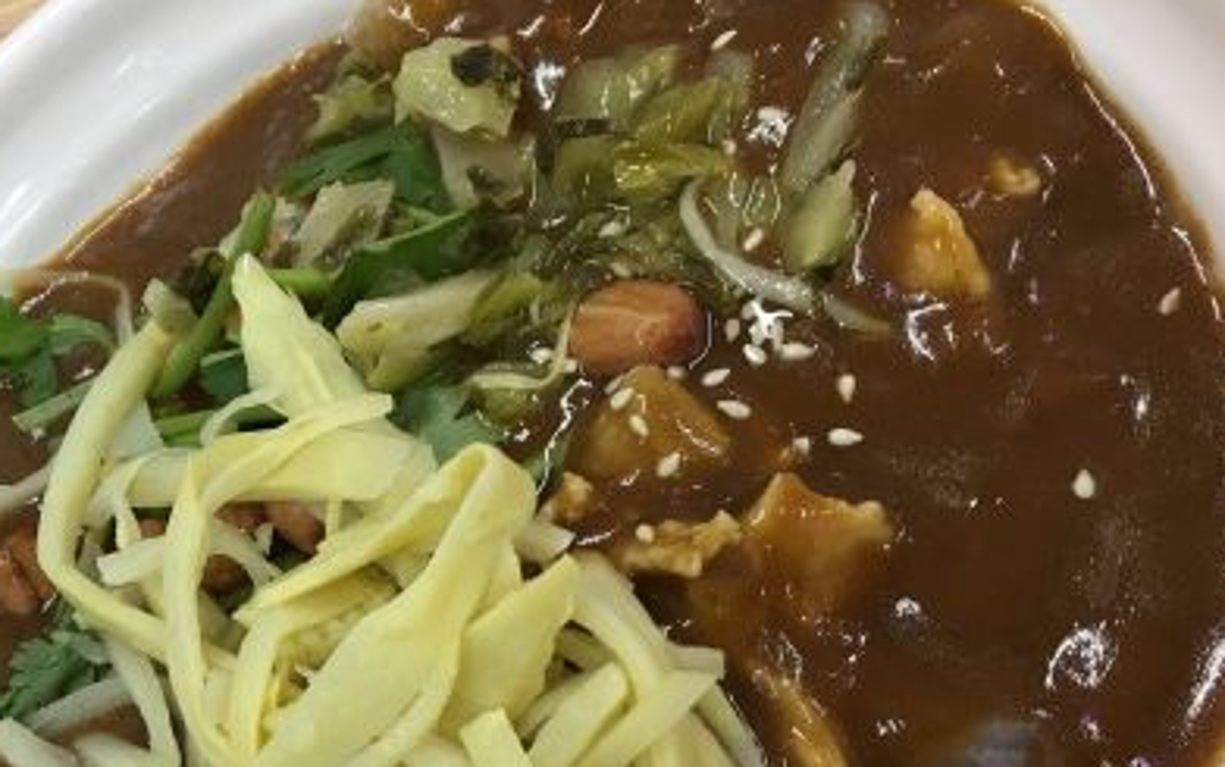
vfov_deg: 23.1
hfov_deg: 35.4
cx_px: 207
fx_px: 1838
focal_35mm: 55
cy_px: 665
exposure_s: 1/33
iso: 100
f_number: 2.2
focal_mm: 4.15
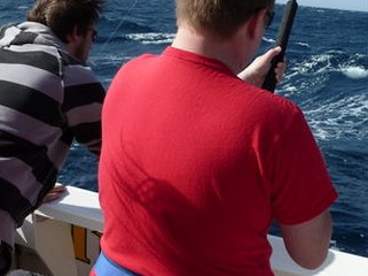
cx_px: 268
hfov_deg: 34.4
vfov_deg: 26.1
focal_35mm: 55
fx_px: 584
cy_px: 64
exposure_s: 1/800
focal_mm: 4.9
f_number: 3.3
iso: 100
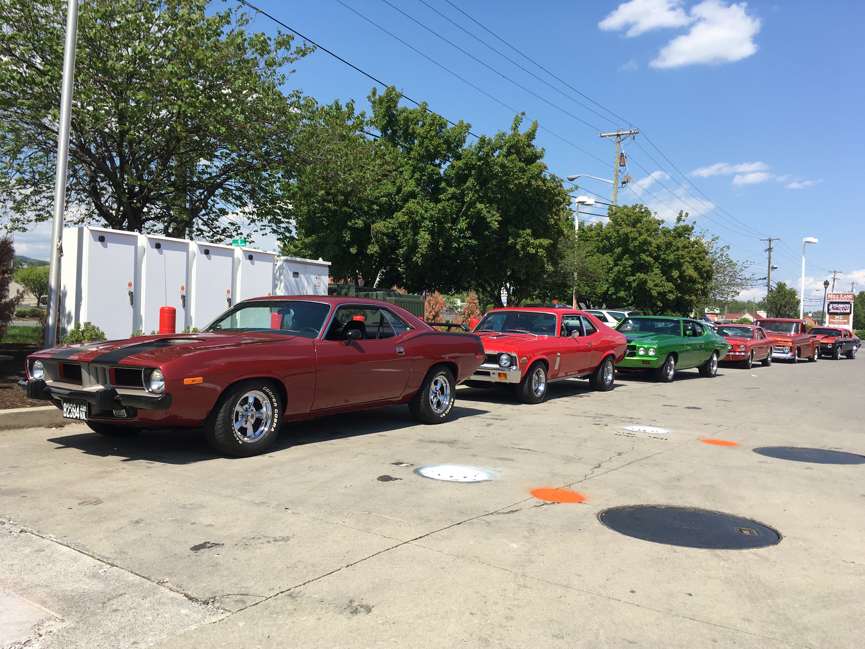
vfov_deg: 46.8
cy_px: 335
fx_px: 750
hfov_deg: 60.0
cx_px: 429
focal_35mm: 30
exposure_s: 1/1350
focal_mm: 4.15
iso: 25
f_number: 2.2
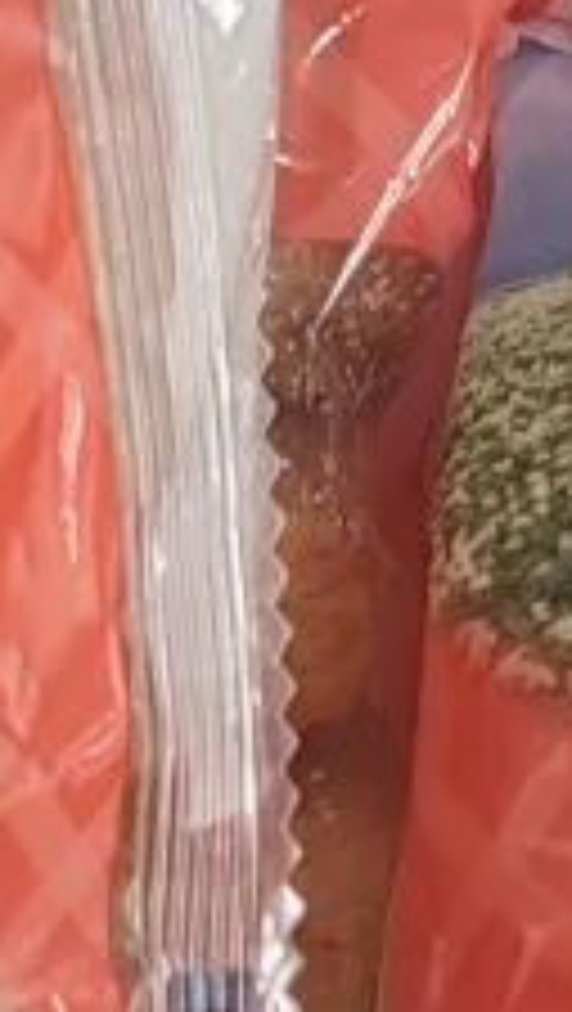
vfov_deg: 11.4
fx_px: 5056
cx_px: 977
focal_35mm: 188
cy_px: 886
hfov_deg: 6.4
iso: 64
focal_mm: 6.12
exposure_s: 1/100
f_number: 1.9
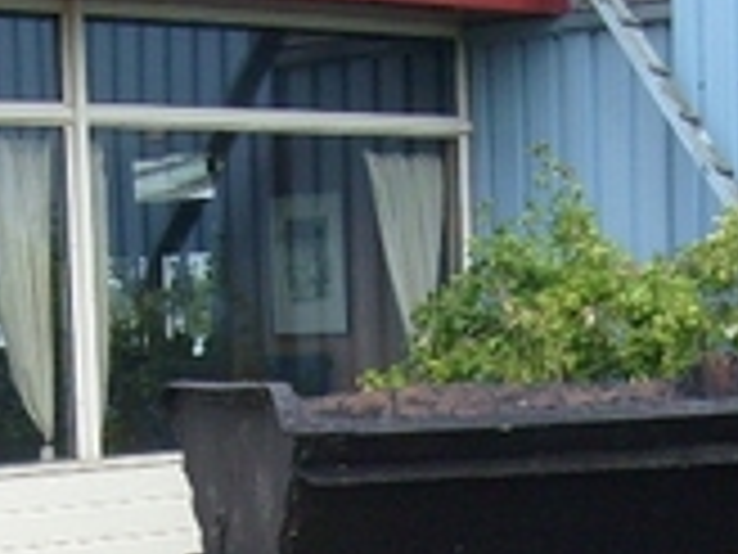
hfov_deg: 15.4
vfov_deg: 11.3
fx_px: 2729
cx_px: 256
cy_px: 680
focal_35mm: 128
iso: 80
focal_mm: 5.8
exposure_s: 1/250
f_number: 2.8
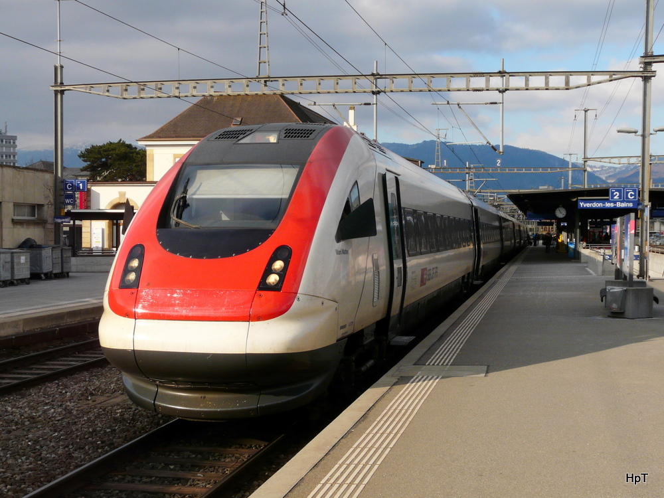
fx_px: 1017
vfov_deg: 27.5
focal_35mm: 53
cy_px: 249
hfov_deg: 36.2
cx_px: 332
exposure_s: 1/400
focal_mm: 8.8
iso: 100
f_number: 5.6
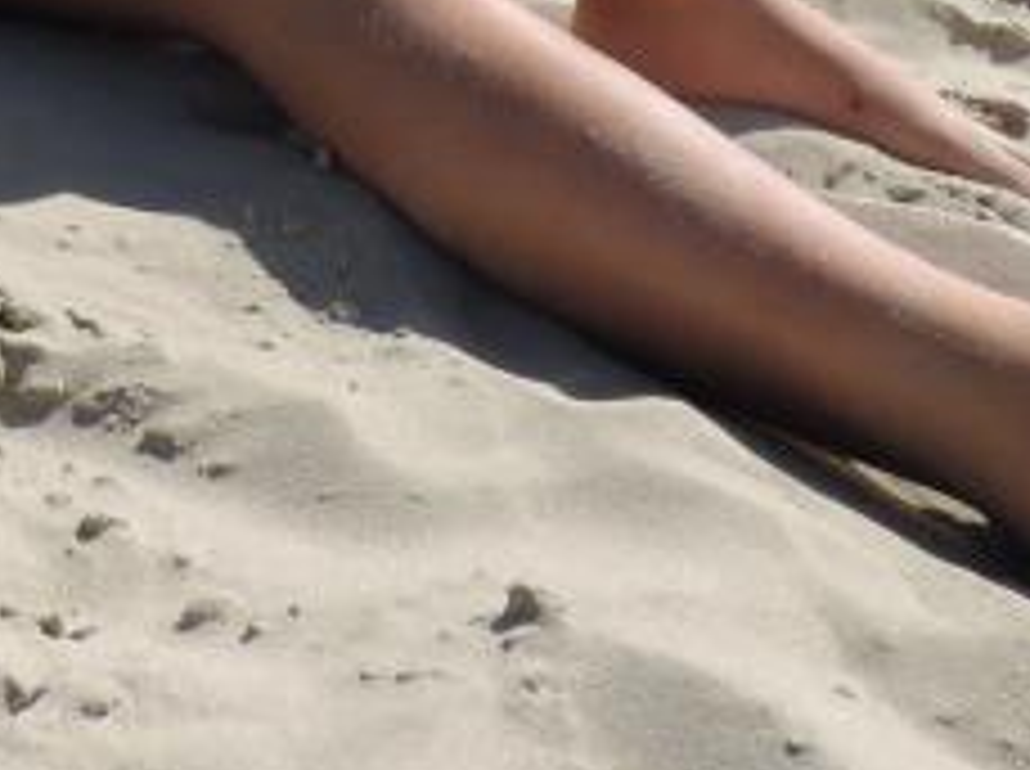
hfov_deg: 19.6
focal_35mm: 98
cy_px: -648
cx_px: 47
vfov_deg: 13.4
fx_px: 2911
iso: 80
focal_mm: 4.3
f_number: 3
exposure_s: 1/1250
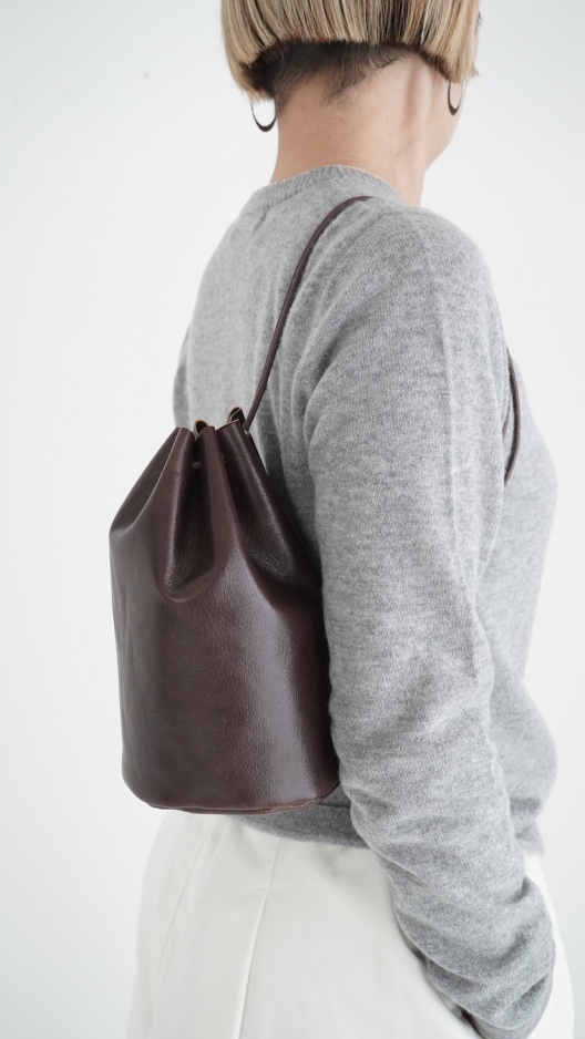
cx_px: 319
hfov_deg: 27.1
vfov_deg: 46.4
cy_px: 515
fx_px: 1213
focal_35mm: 44
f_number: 6.3
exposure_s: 1/250
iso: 1250
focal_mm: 41
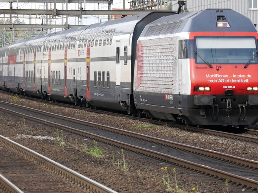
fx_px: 2340
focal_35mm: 314
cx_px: 154
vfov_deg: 4.7
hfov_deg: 6.3
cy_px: 78
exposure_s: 1/250
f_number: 5.5
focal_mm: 103
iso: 160
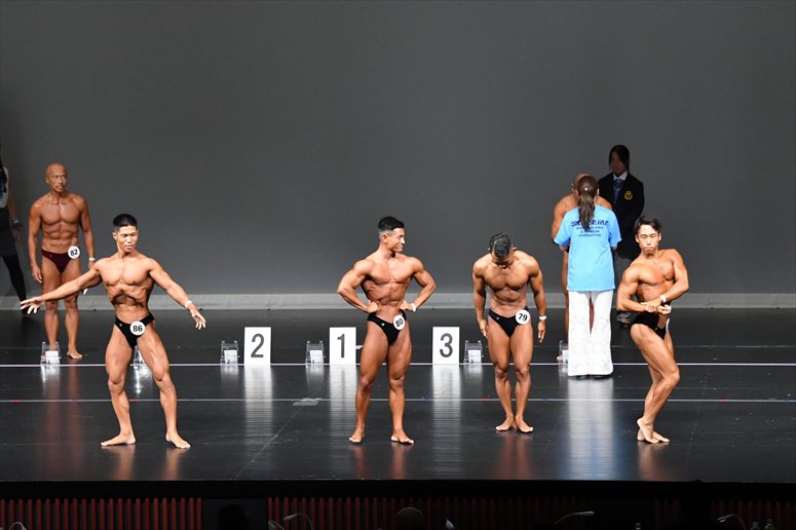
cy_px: 265
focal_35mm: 168
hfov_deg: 12.2
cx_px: 398
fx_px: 3713
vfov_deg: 8.2
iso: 5000
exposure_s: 1/400
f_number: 5.6
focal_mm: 112
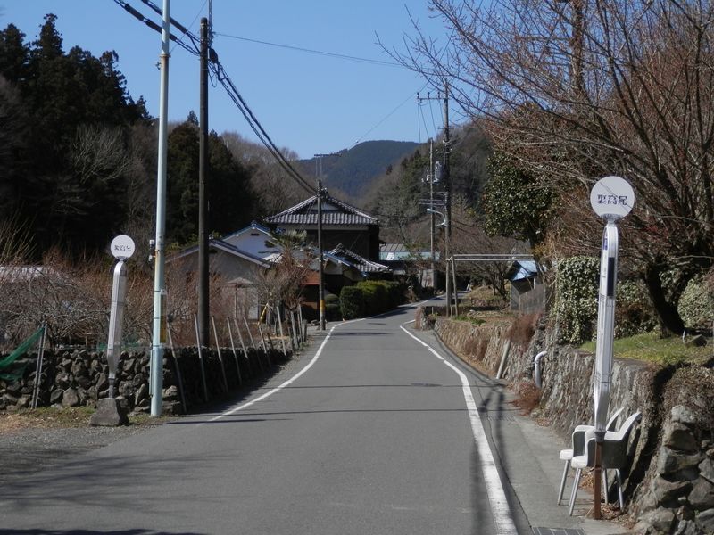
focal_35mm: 66
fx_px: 1361
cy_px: 268
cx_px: 357
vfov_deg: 22.3
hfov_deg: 29.4
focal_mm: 11.9
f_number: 4.4
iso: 80
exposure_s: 1/800
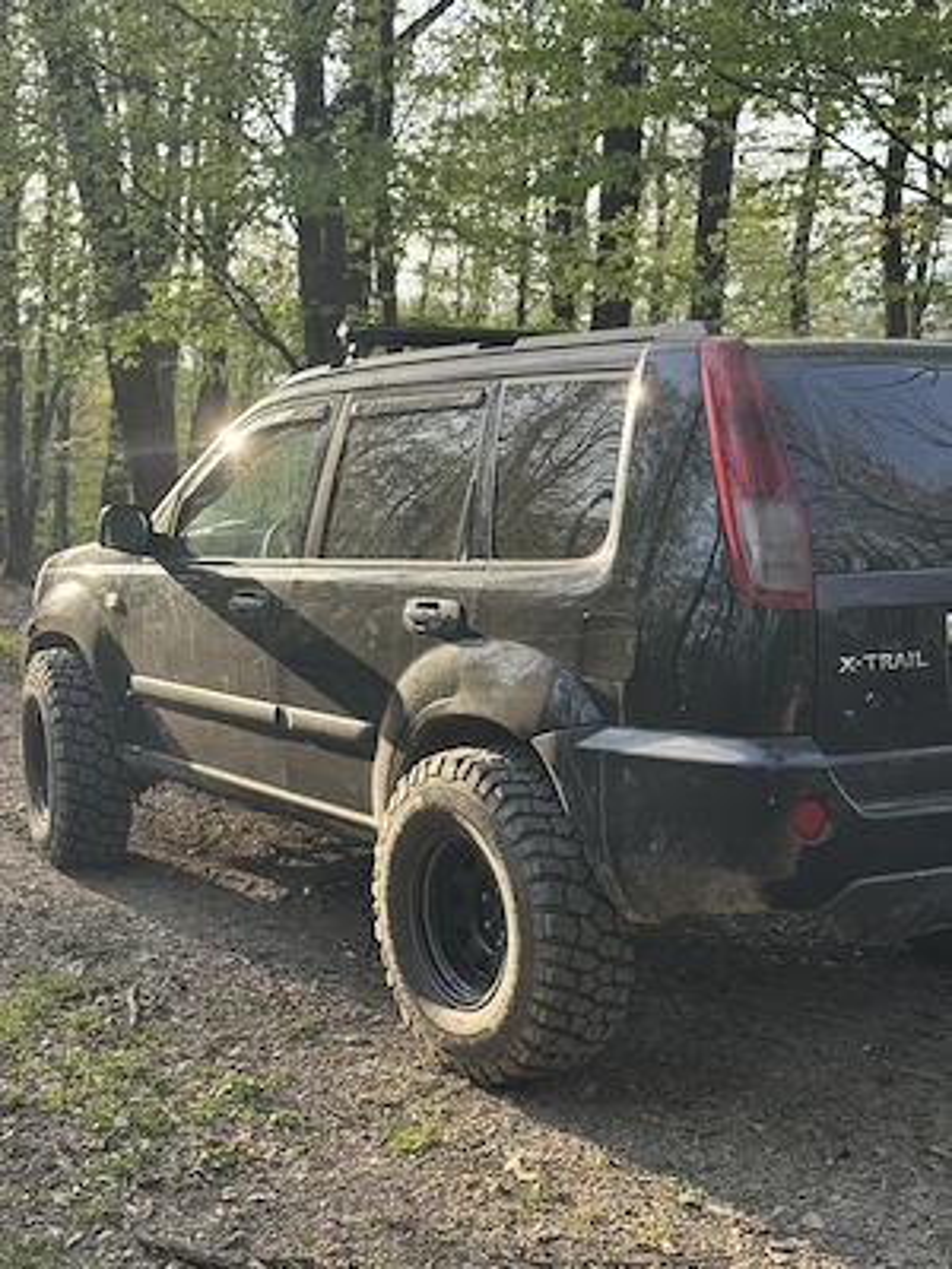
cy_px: 634
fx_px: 1760
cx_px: 476
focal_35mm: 48
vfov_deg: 39.7
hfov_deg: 30.3
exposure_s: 1/336
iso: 64
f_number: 1.78
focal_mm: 6.76
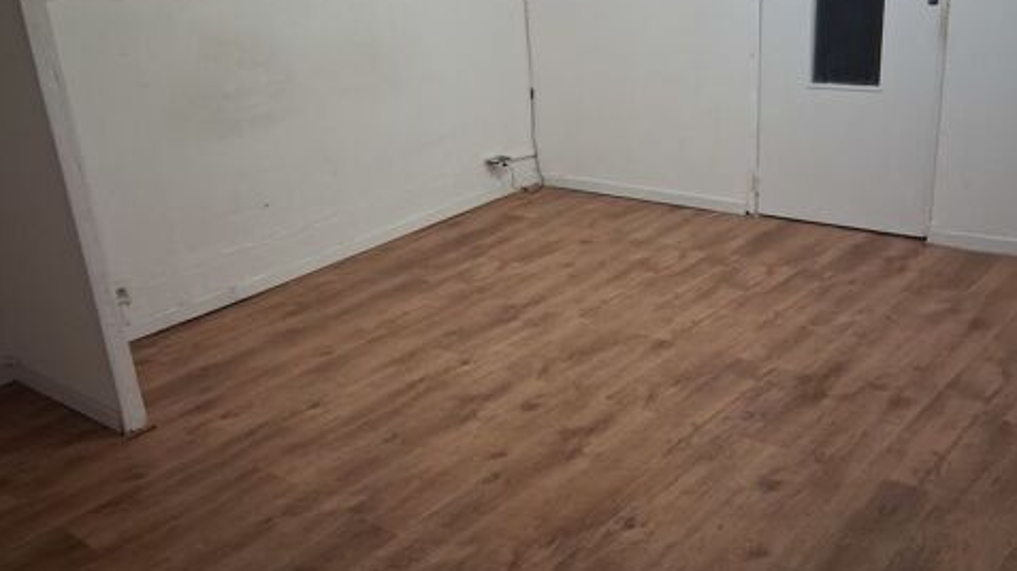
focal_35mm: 38
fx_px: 1024
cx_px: 507
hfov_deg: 52.8
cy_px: 309
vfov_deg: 31.2
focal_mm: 3.98
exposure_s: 1/50
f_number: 1.8
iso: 500
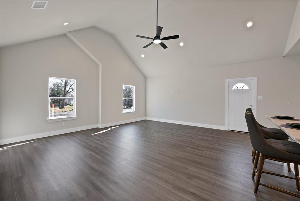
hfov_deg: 104.2
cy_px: 100
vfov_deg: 81.3
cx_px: 150
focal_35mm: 14
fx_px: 117
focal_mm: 14
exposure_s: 1/8
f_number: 9
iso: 640
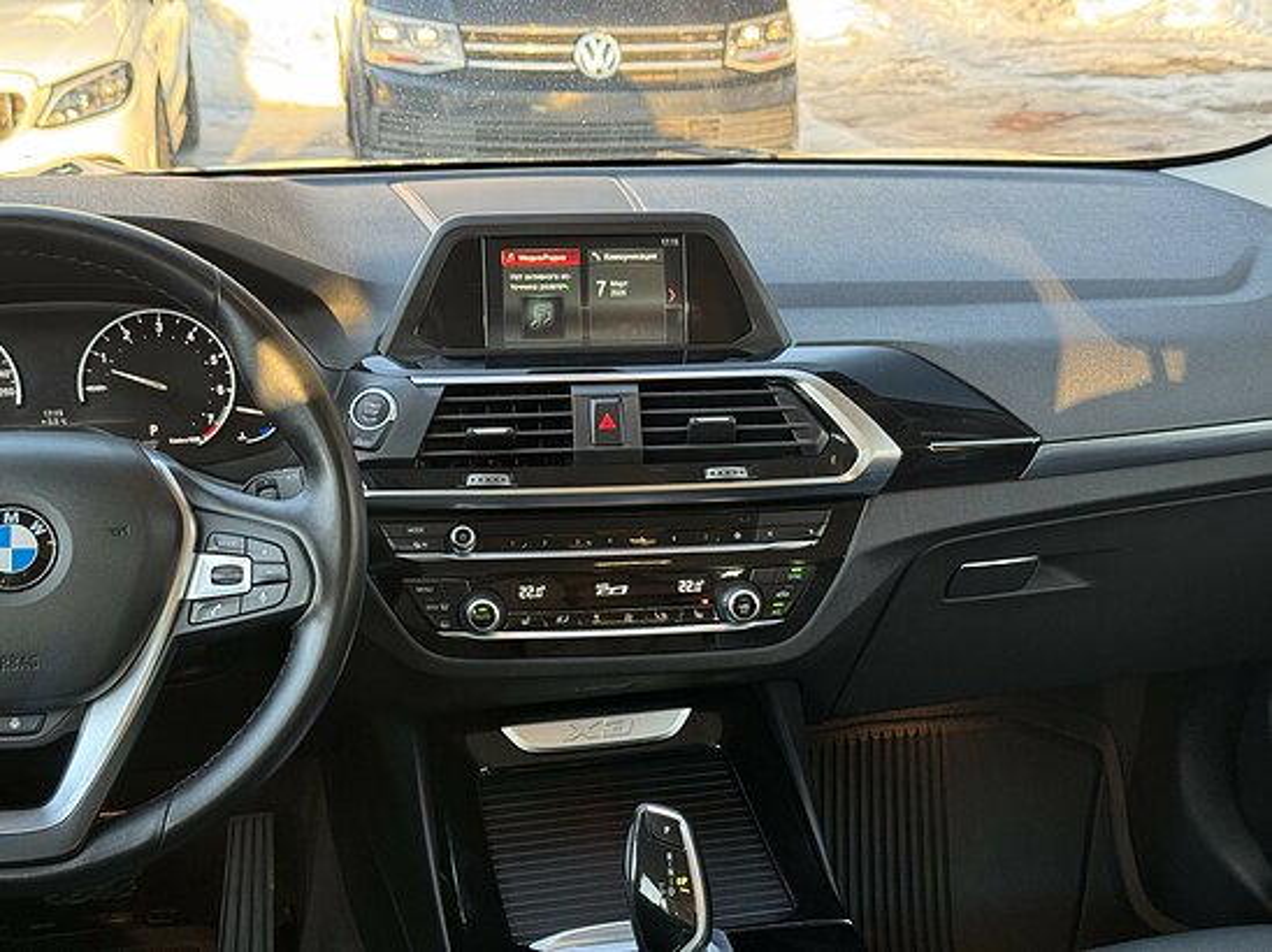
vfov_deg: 30.2
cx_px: 636
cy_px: 476
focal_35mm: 48
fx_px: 1762
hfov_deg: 39.7
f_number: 1.78
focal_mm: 6.76
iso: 200
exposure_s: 1/54
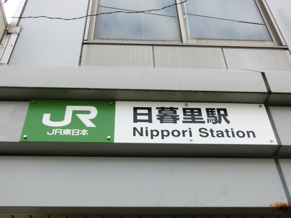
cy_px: 109
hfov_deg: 42.1
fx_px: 378
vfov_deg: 32.2
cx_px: 146
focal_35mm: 45
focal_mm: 8
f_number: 4.4
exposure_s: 1/250
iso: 80
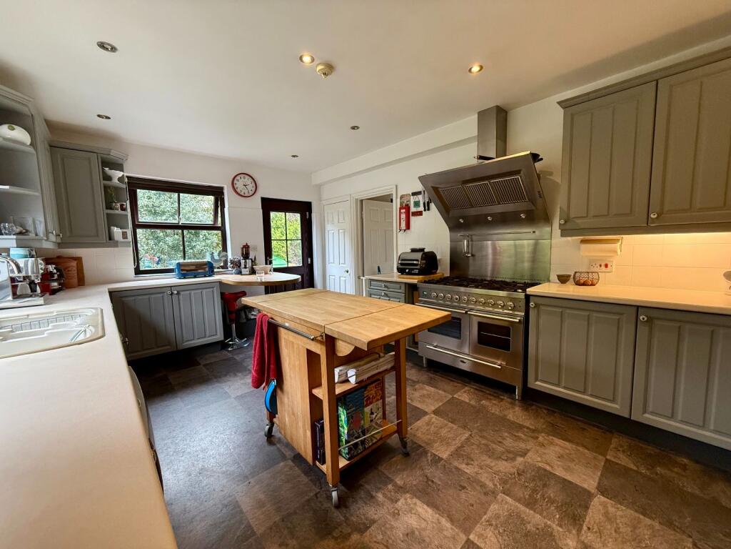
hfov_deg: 102.1
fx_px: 296
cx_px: 366
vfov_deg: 85.7
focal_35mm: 14
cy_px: 274
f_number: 2.2
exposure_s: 1/100
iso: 320
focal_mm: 2.22
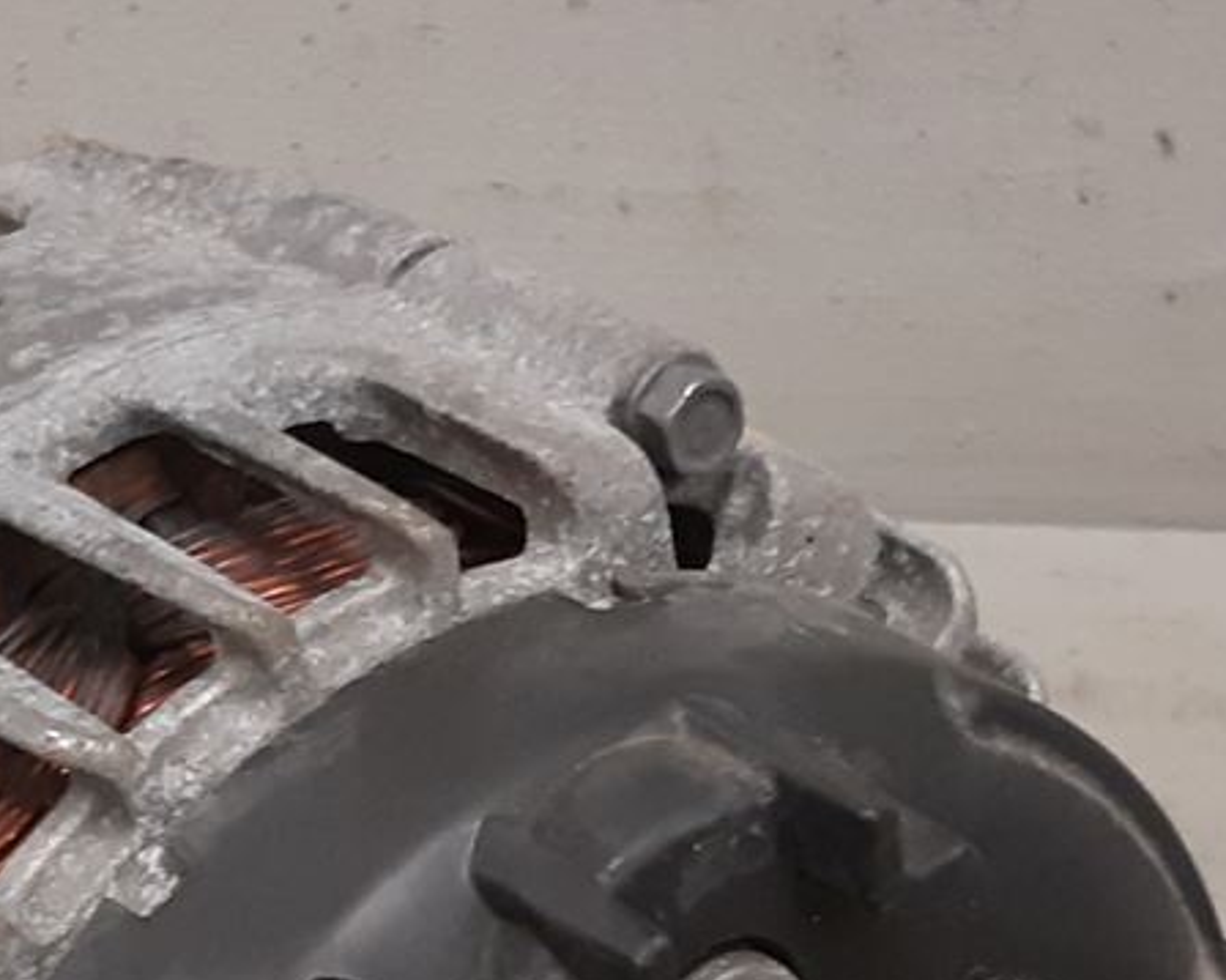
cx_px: 471
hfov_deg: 16.6
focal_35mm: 116
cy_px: 996
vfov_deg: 13.1
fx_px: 4207
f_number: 1.7
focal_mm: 3.93
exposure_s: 1/50
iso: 160
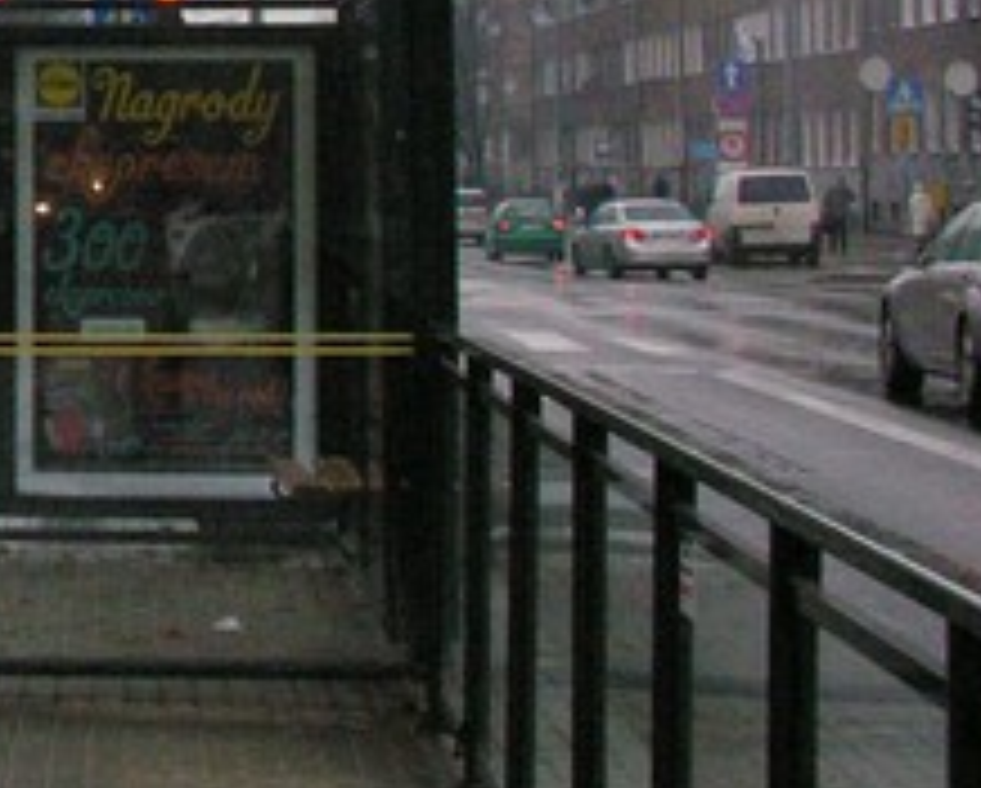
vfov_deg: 10.7
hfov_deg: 12.3
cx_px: -778
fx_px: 4157
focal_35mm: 143
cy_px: -68
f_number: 4.1
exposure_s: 1/240
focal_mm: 10.2
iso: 400
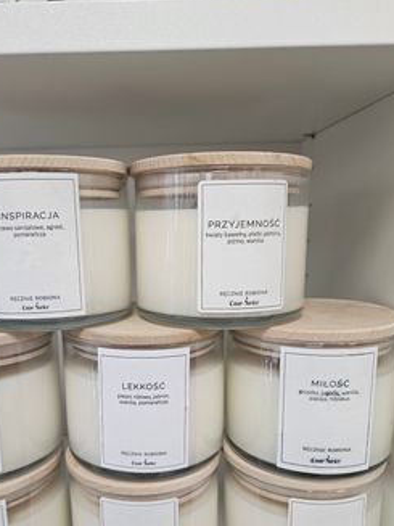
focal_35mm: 30
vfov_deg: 59.2
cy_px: 331
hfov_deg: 46.5
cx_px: 158
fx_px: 456
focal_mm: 5.4
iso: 160
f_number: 1.8
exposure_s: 1/190
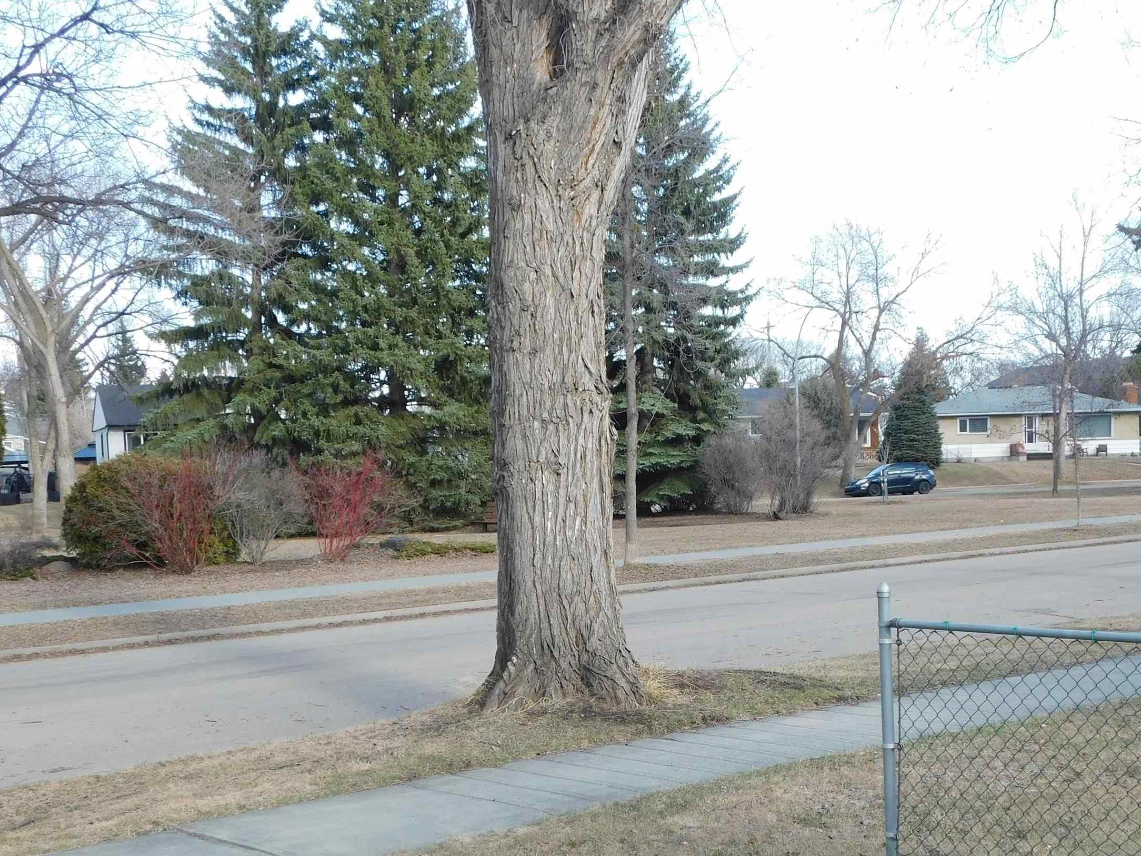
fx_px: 1681
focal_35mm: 51
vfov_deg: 28.3
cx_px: 703
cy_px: 603
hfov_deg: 37.3
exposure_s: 1/200
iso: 125
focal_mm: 6.3
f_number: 3.5
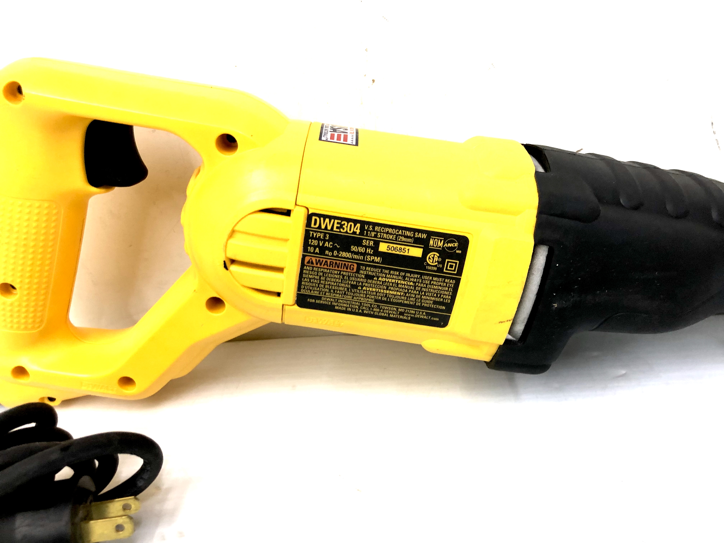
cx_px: 362
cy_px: 272
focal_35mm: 28
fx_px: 586
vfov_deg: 49.7
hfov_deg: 63.4
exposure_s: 1/15
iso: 50
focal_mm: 4
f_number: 1.8
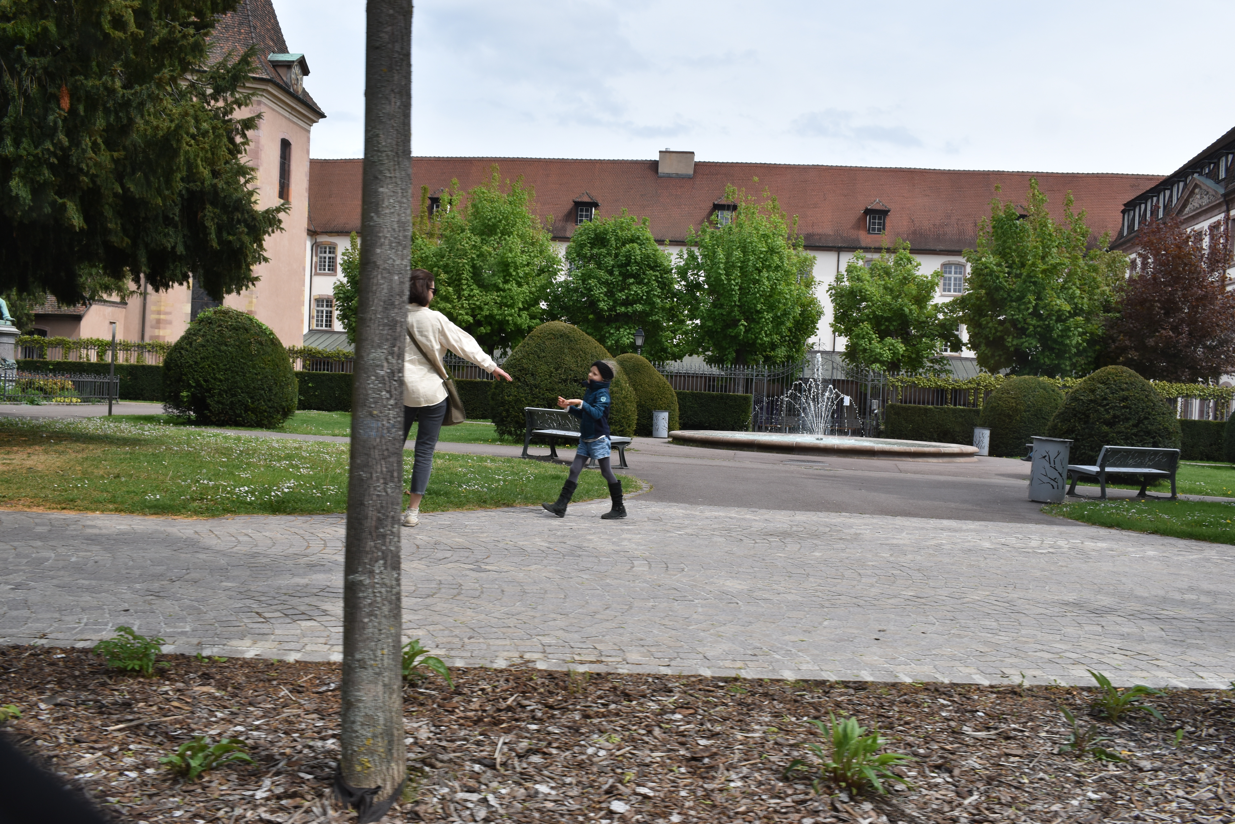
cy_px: 412
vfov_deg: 40.0
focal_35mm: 33
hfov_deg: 57.2
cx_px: 618
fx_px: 1132
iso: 200
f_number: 10
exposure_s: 1/400
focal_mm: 22
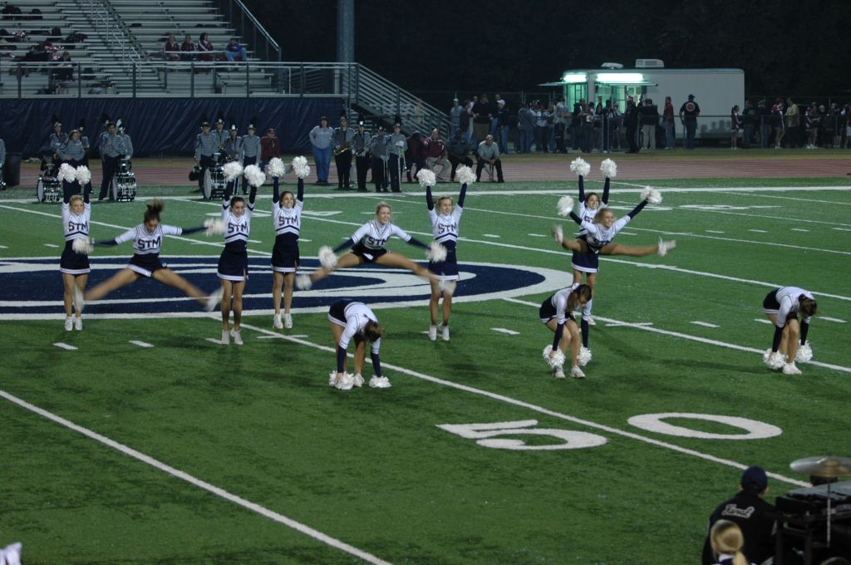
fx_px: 2904
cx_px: 426
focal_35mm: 123
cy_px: 282
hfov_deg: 16.7
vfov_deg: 11.1
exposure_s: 1/60
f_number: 2.8
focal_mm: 82
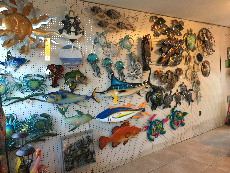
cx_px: 115
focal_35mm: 29
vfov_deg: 48.2
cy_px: 86
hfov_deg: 61.7
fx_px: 193
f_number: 2.2
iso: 200
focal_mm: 4.15
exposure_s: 1/30
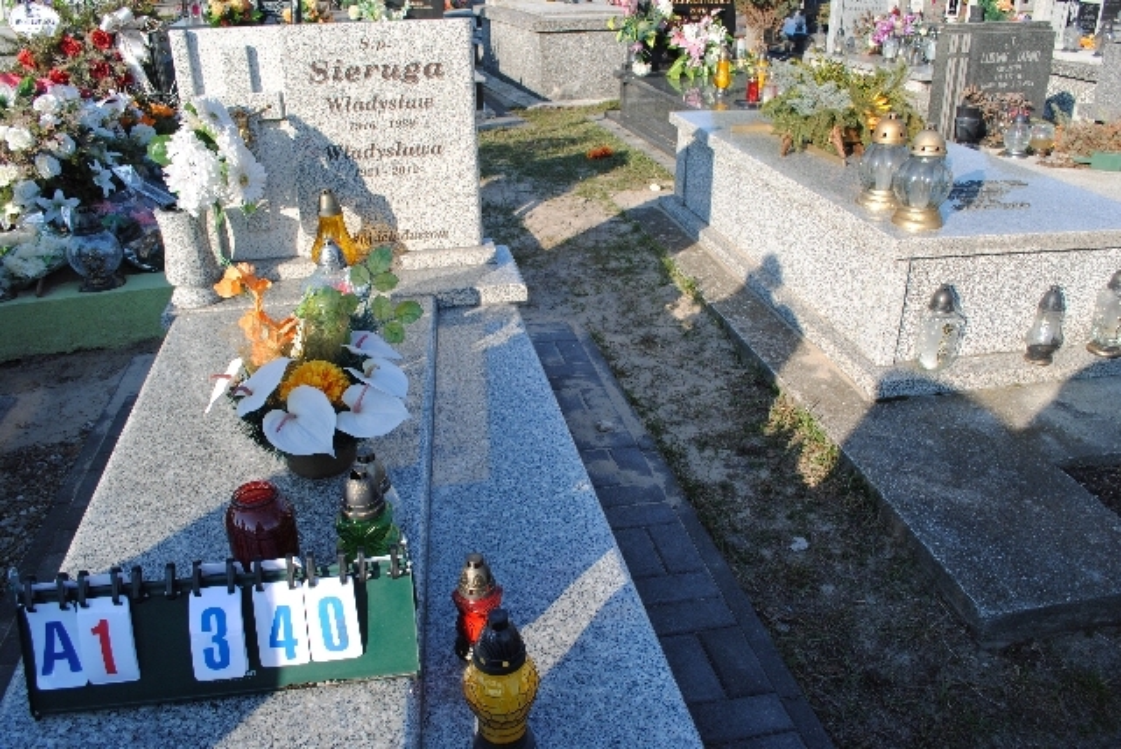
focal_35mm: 27
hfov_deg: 67.3
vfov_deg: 48.0
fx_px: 841
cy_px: 374
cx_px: 560
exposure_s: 1/200
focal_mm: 18
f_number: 7.1
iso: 100
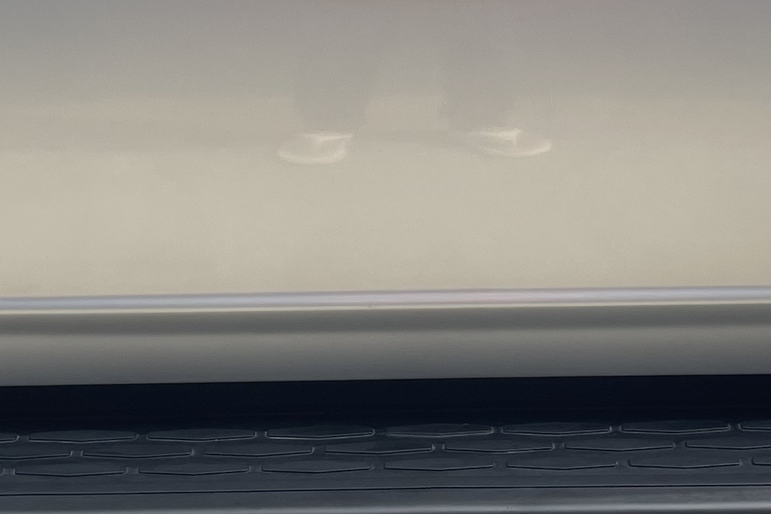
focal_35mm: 94
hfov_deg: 21.7
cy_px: 25
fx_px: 2014
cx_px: 425
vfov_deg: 14.4
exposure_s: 1/1370
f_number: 1.6
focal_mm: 5.1
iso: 32
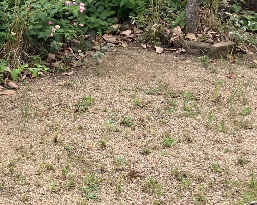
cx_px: -51
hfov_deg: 19.6
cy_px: -71
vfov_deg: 15.8
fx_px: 700
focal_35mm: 92
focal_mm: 3.99
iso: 25
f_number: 1.8
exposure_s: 1/209
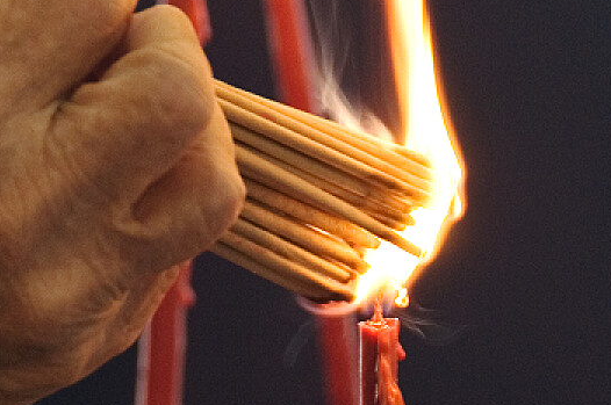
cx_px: 311
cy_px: 295
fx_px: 18573
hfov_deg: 1.9
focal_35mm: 1096
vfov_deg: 1.3
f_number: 5.6
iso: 200
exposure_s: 1/10
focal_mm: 200
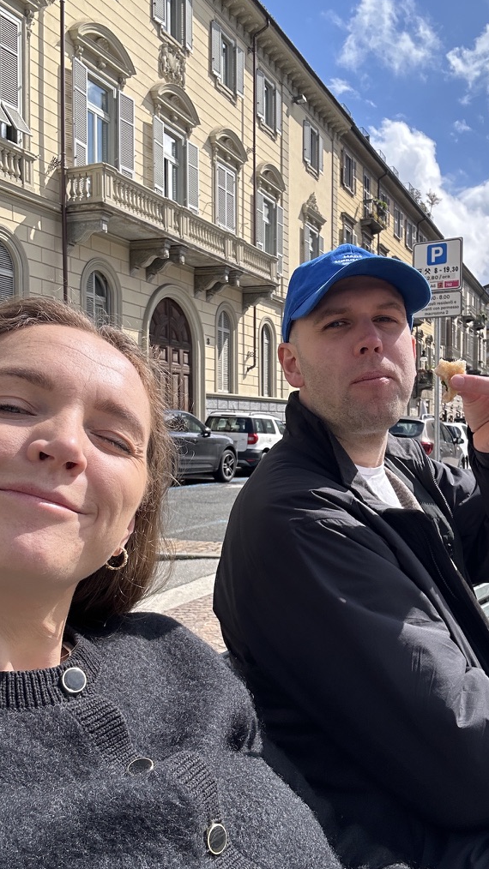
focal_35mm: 33
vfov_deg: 59.5
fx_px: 761
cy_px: 432
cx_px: 287
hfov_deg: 35.5
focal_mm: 2.69
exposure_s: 1/1458
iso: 25
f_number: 1.9
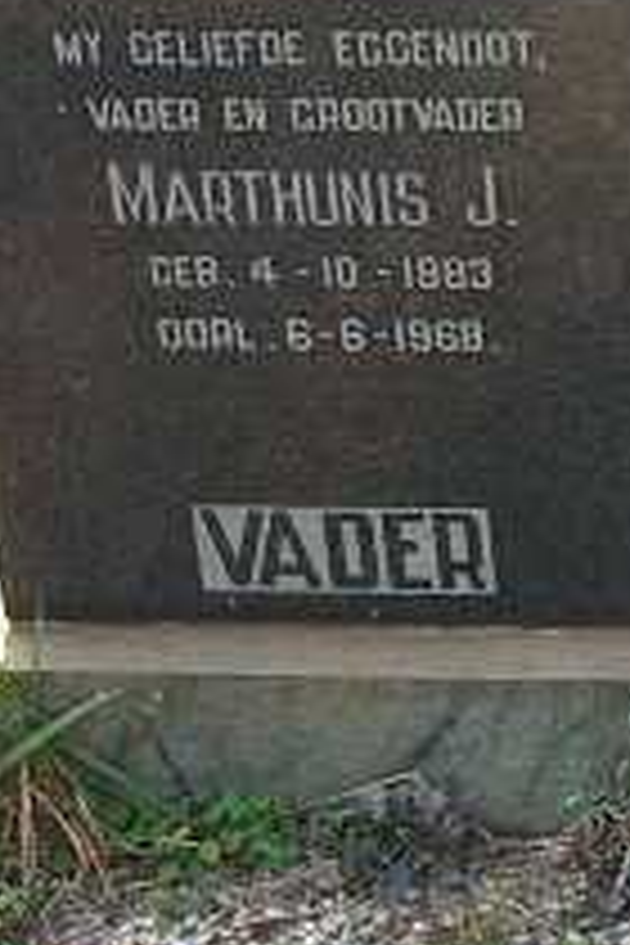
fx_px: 3412
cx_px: 1350
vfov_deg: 15.7
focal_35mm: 130
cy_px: 220
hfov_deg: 9.7
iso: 50
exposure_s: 1/80
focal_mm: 6.8
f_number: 2.8
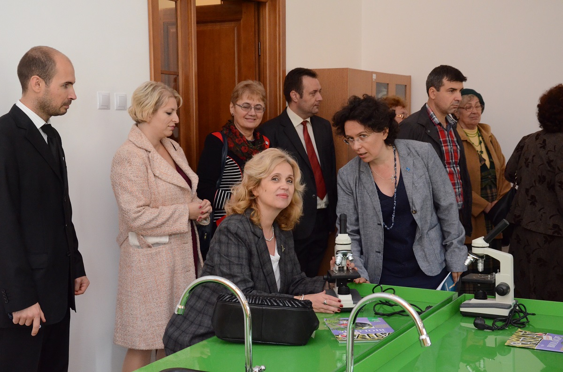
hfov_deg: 35.1
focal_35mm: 57
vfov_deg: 23.7
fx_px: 889
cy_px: 186
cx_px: 282
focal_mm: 38
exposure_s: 1/125
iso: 3200
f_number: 7.1
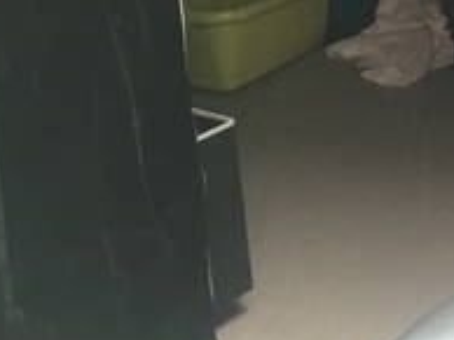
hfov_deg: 14.9
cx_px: 779
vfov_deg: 12.2
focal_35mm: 118
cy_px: -98
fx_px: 1546
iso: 125
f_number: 2.2
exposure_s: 1/33
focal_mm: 4.15
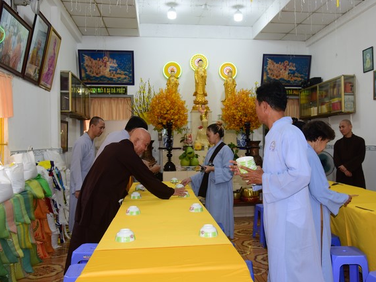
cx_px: 209
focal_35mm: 33
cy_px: 141
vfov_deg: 42.9
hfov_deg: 55.2
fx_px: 358
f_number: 4
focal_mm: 30
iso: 500
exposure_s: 1/160
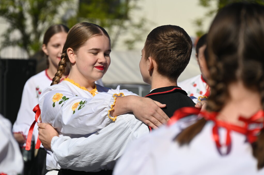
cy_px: 88
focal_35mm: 171
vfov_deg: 8.0
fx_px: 1253
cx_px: 132
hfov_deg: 12.0
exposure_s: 1/800
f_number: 6.3
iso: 100
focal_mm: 170
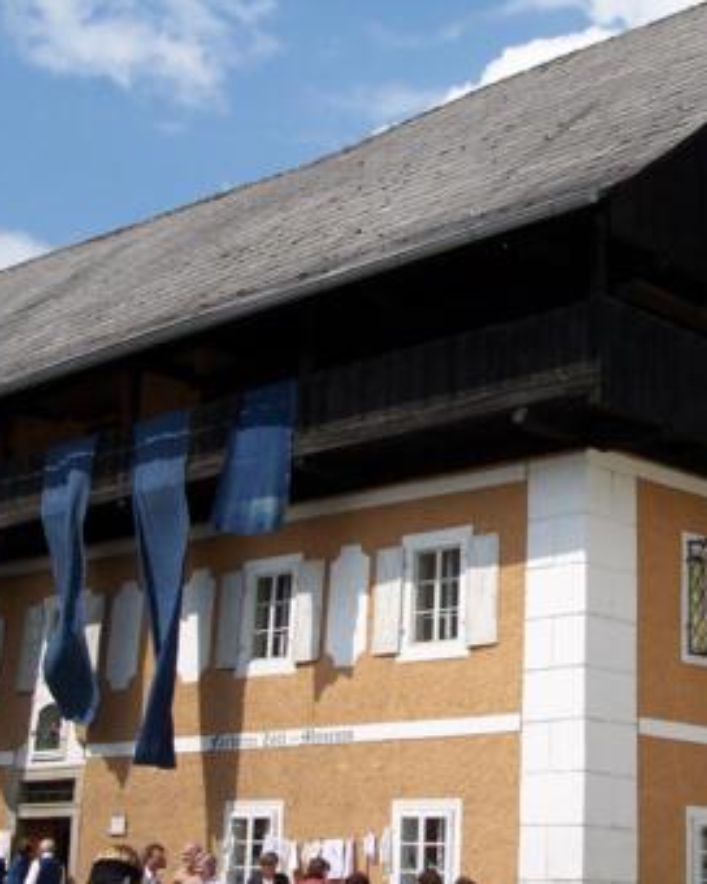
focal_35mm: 64
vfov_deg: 29.6
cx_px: 480
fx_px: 1674
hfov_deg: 23.7
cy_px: 442
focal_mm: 8
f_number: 4.8
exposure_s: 1/1000
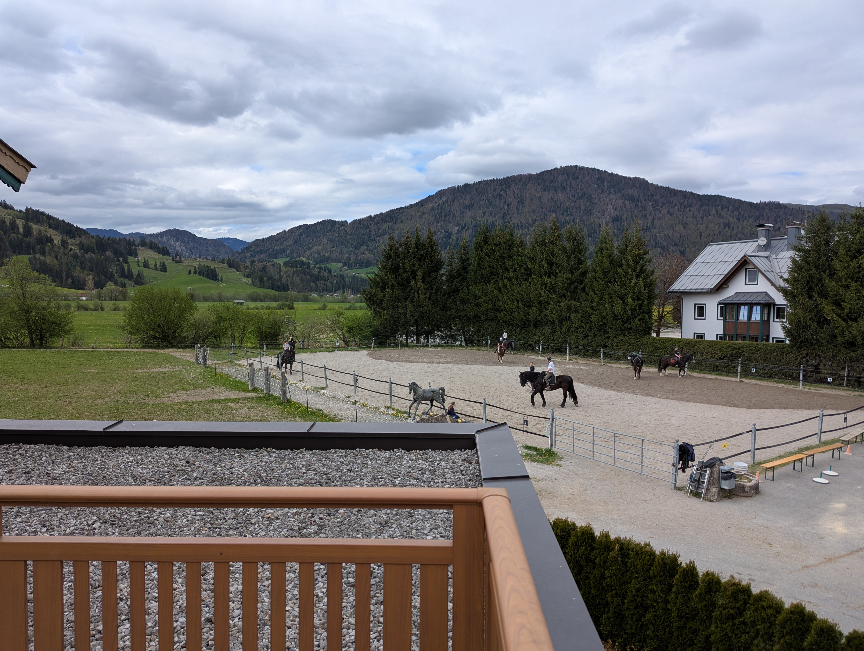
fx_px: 600
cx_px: 432
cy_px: 326
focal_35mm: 24
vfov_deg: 56.9
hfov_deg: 71.5
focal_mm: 6.81
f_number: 1.85
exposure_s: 1/2096
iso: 48
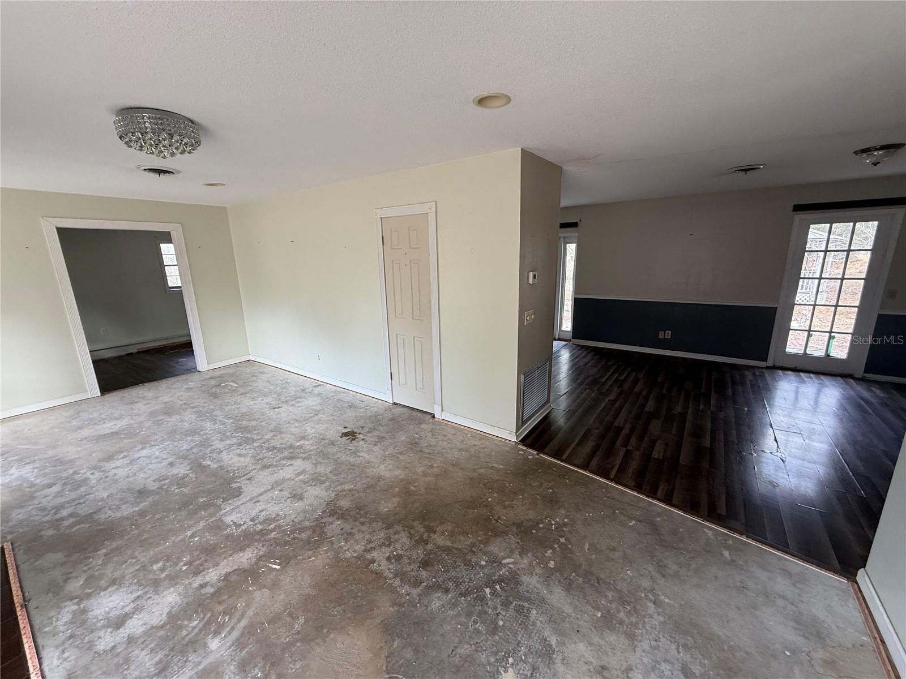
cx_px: 453
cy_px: 340
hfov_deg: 102.1
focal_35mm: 14
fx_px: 366
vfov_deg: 85.7
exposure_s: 1/99
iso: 125
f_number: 2.2
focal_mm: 2.22
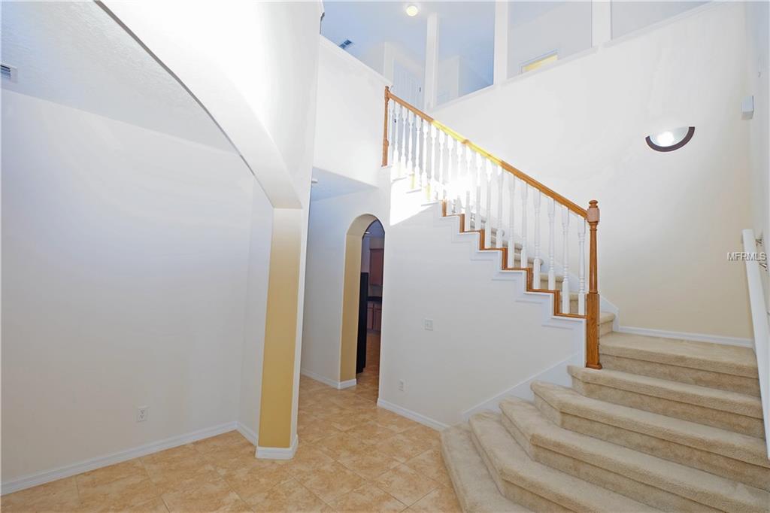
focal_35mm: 16
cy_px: 256
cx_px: 385
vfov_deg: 73.7
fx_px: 342
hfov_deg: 96.8
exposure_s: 1/110
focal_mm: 10.5
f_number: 4
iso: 400
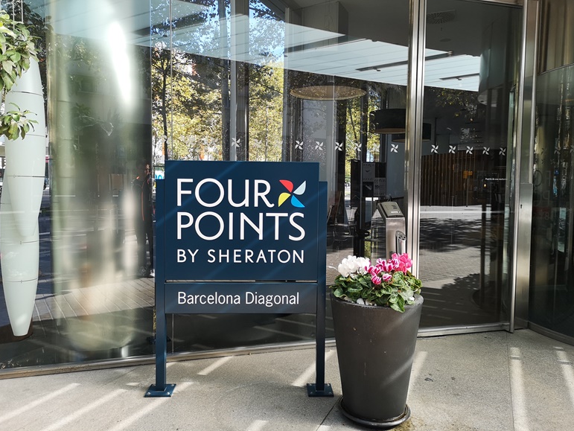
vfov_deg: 49.8
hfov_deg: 63.4
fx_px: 465
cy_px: 211
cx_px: 286
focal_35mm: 28
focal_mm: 3.95
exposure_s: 1/330
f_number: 1.8
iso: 50
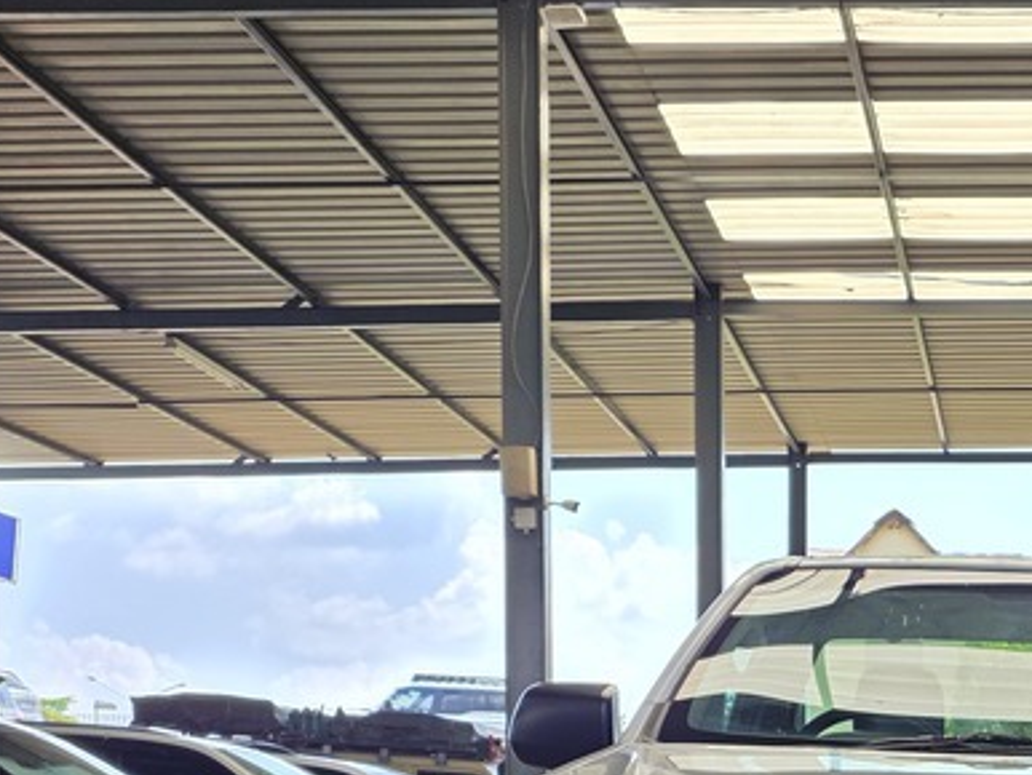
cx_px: 1051
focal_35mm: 61
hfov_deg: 29.4
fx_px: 1820
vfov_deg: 21.7
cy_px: 1010
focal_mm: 6.25
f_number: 1.7
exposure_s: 1/359
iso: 25
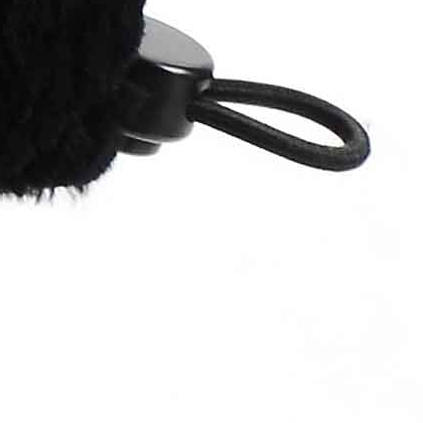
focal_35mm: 1441
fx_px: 19922
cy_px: -1402
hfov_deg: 1.2
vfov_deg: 1.2
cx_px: -1149
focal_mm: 98
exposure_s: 1/80
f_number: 8
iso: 160
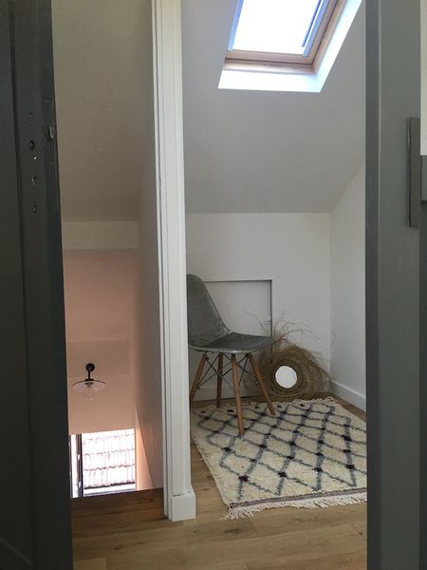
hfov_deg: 48.2
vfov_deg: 61.7
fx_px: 477
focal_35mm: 29
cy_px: 285
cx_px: 214
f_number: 2.2
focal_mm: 4.15
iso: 64
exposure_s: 1/33
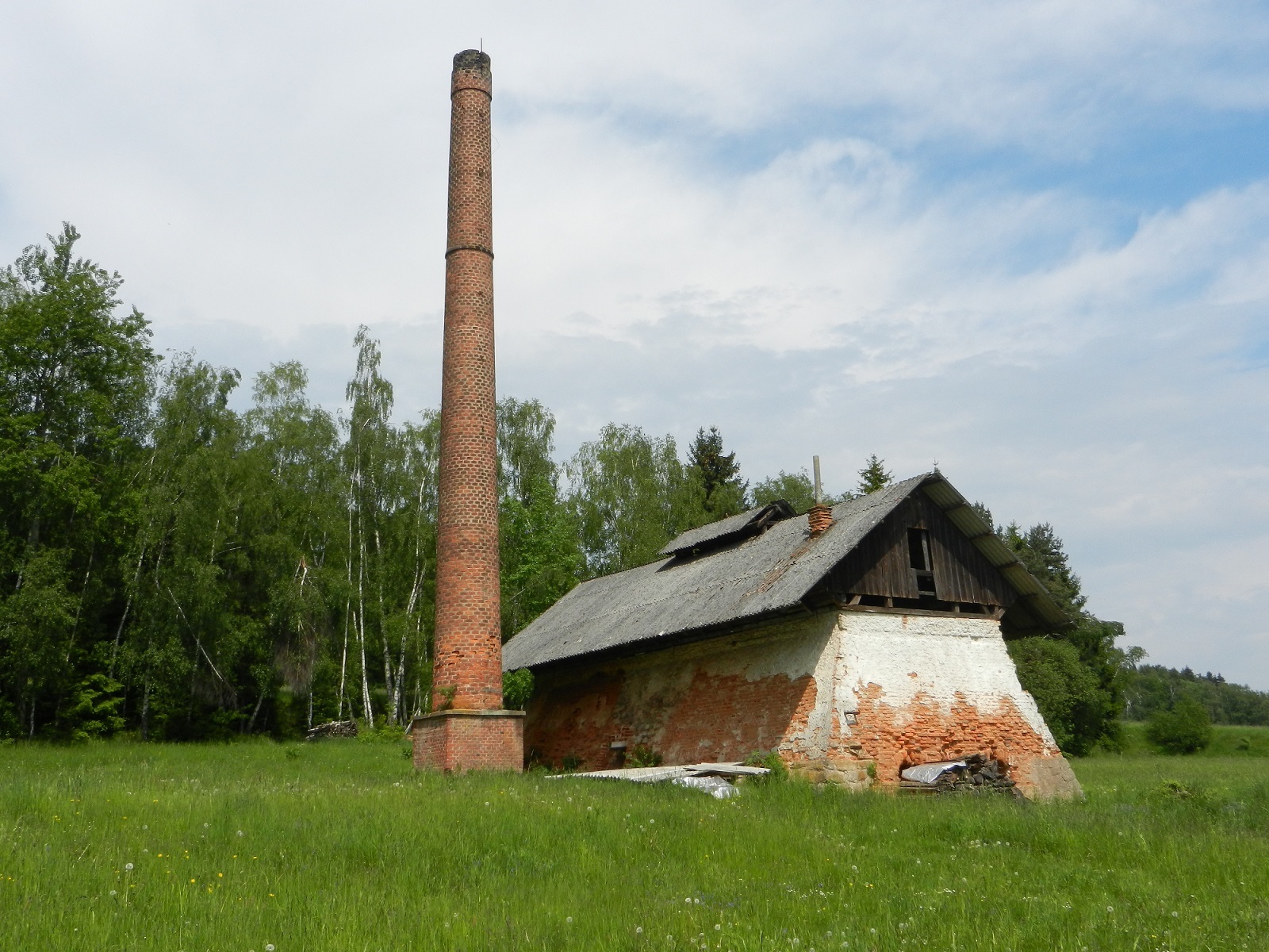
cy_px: 476
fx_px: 1210
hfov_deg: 55.4
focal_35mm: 33
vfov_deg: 42.9
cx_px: 634
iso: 160
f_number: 3.8
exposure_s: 1/2000
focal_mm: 5.9
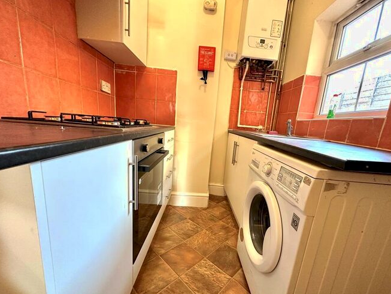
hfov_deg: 98.1
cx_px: 205
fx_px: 169
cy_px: 157
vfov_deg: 81.7
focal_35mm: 15
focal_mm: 2.22
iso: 400
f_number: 2.2
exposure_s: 1/50
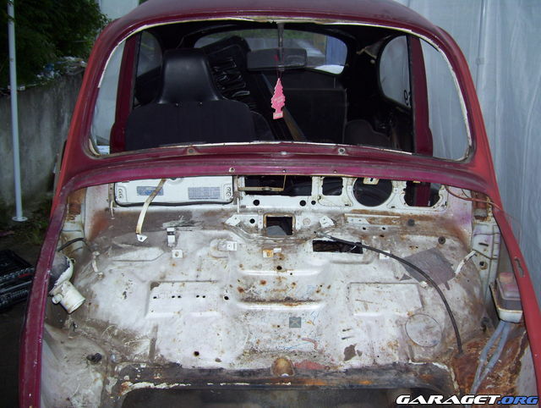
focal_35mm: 36
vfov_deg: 39.8
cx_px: 270
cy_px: 204
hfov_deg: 51.3
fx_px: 563
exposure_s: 1/60
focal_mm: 6
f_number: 2.7
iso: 80
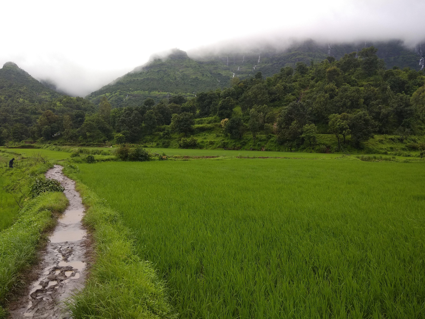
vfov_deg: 61.1
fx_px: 270
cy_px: 164
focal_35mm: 22
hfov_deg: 76.4
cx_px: 220
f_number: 2
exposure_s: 1/149
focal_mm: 3.57
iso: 100
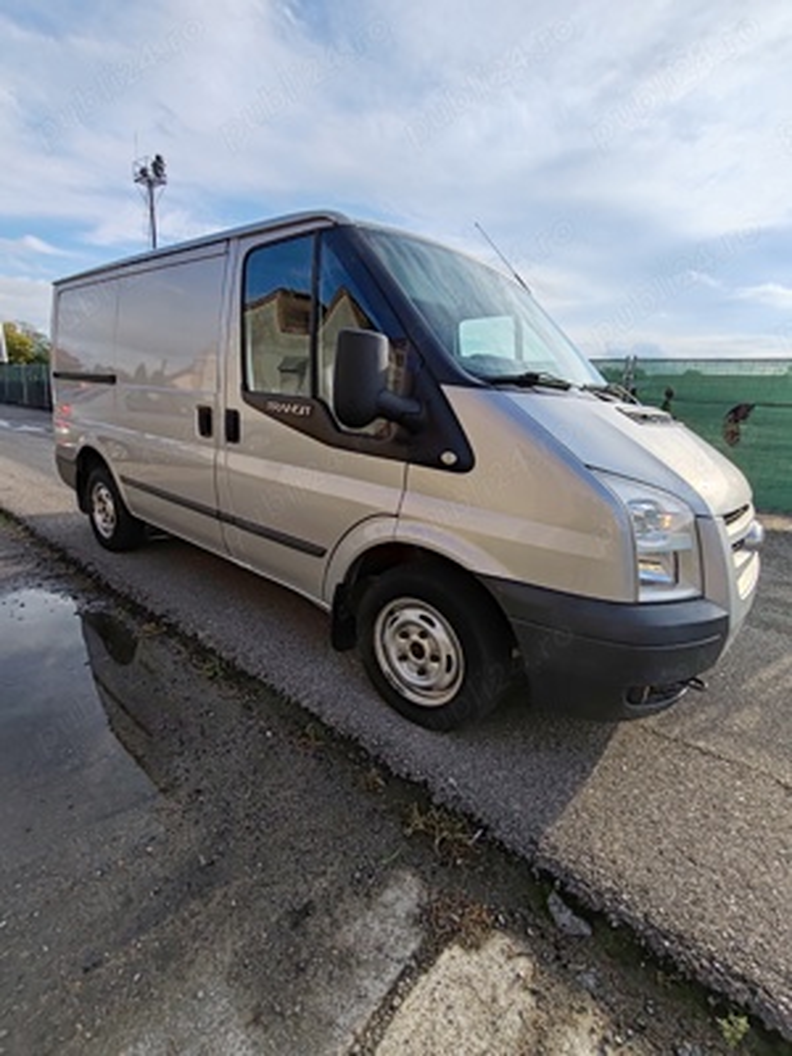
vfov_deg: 94.5
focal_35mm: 16
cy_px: 528
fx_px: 488
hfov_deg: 78.1
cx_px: 396
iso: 50
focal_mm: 1.96
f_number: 2.2
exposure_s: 1/1400
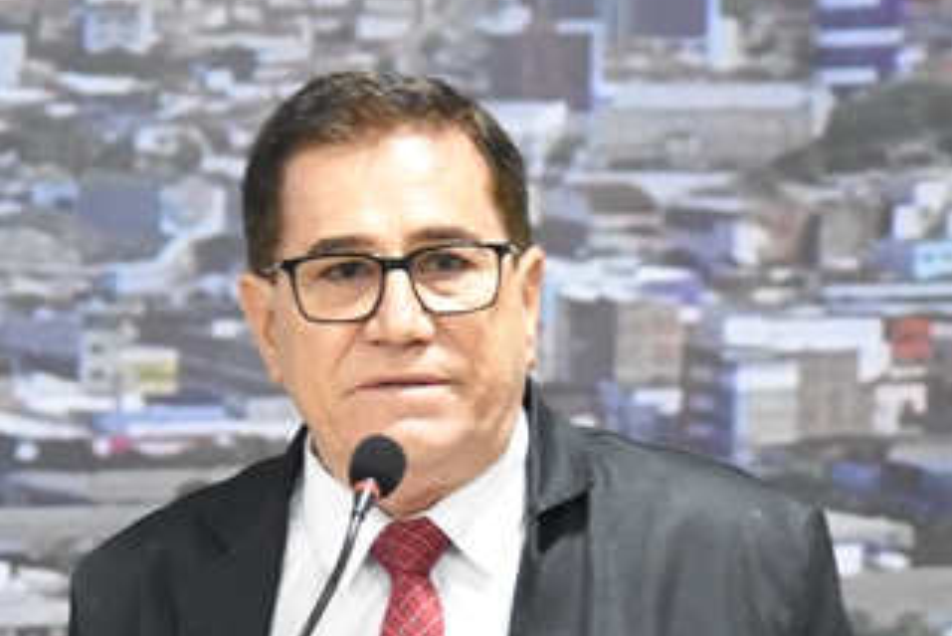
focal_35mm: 277
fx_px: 7328
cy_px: 615
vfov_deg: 5.0
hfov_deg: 7.4
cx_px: 355
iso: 4000
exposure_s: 1/40
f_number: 4.5
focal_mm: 92
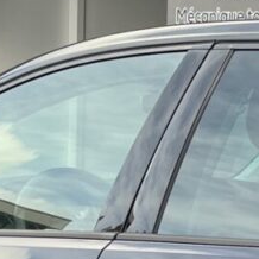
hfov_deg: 10.1
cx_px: 497
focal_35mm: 162
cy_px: 277
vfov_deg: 10.7
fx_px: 1371
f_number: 1.6
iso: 50
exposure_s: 1/374
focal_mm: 5.1
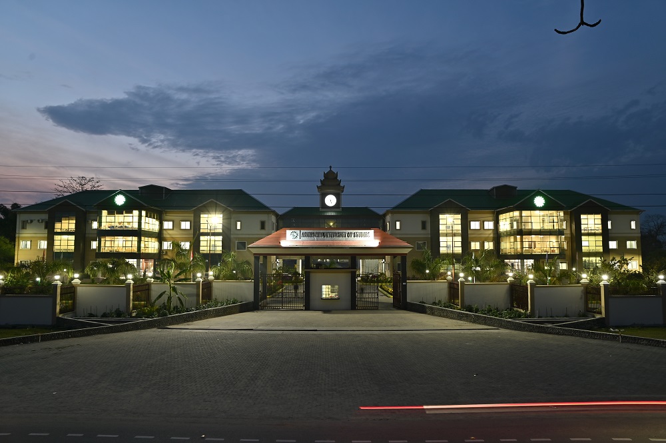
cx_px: 333
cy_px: 222
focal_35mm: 24
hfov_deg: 73.8
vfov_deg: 53.1
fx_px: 444
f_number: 6.3
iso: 100
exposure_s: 2.5
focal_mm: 24
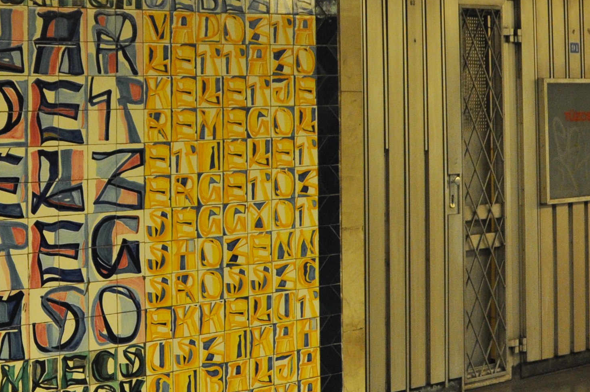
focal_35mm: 74
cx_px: 127
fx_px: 1219
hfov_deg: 26.7
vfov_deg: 17.9
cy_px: 27
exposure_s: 1/50
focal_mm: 17
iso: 800
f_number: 3.5
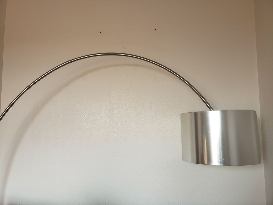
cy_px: 102
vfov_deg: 53.1
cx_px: 136
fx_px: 205
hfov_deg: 67.3
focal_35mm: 26
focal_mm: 4.3
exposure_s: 1/60
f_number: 2.4
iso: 50
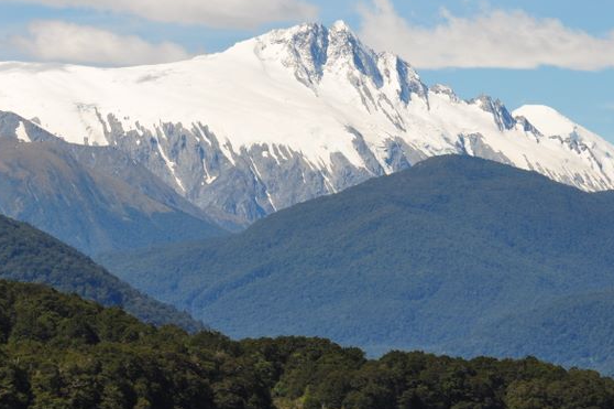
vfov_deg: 4.7
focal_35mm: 289
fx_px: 4923
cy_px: 40
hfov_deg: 7.1
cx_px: 253
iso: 200
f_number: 11
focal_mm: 105
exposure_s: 1/500
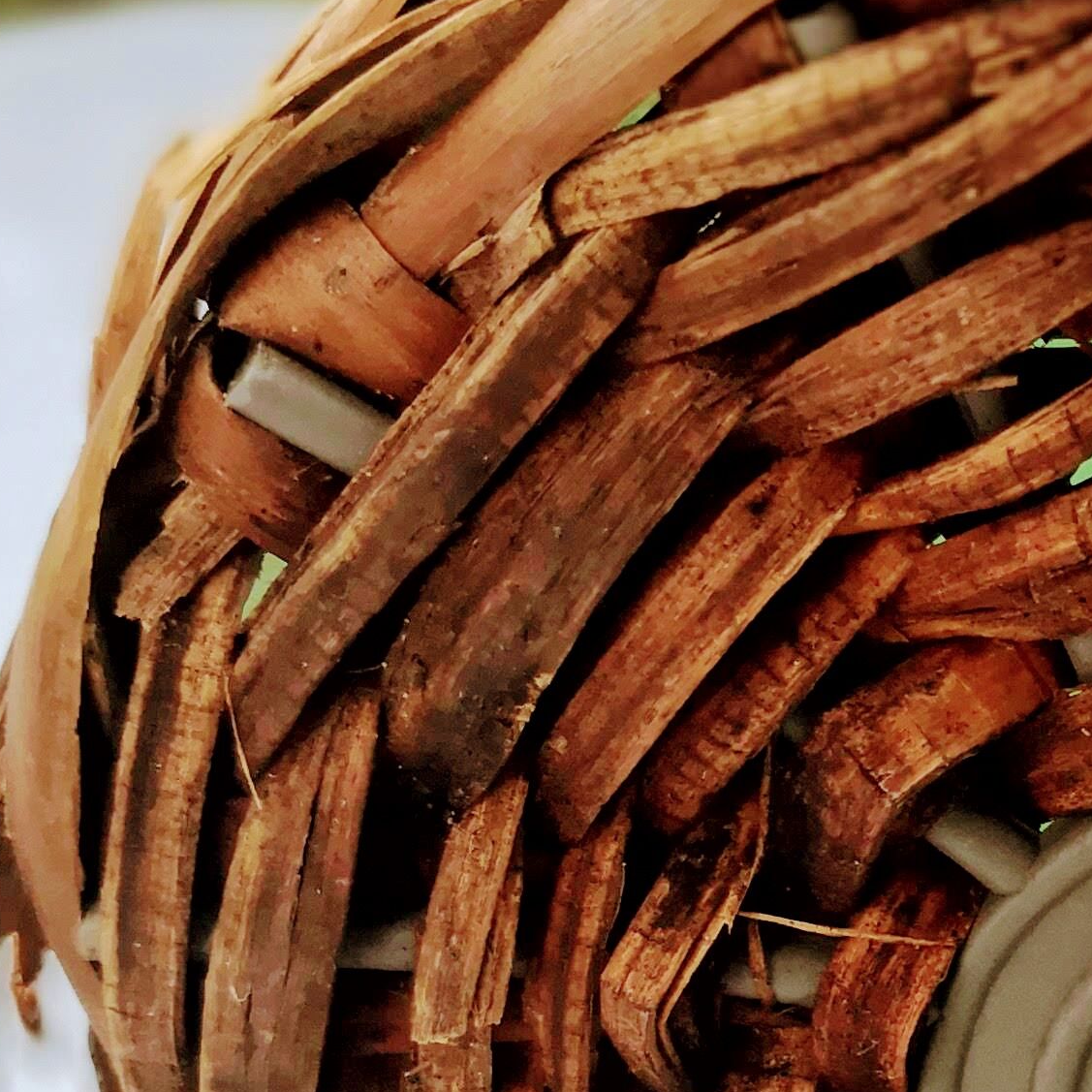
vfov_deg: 20.2
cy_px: 1020
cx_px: 1319
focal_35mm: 84
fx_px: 2998
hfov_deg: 19.4
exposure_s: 1/50
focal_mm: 3.95
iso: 160
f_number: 4
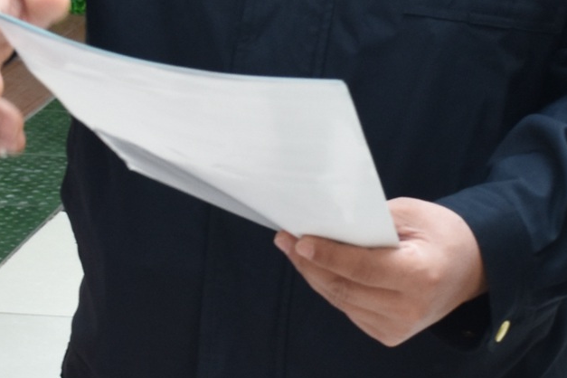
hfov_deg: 13.0
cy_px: 101
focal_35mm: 158
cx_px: 306
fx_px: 2488
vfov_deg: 8.7
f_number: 4.5
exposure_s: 1/100
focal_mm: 22
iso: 200
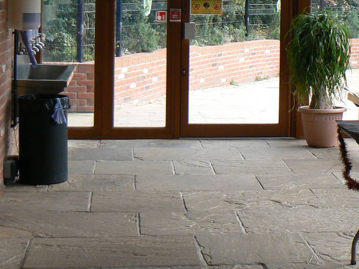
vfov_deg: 15.9
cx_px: 301
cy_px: -3
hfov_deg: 21.2
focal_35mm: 91
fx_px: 944
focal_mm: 6
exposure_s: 1/80
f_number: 4
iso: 80
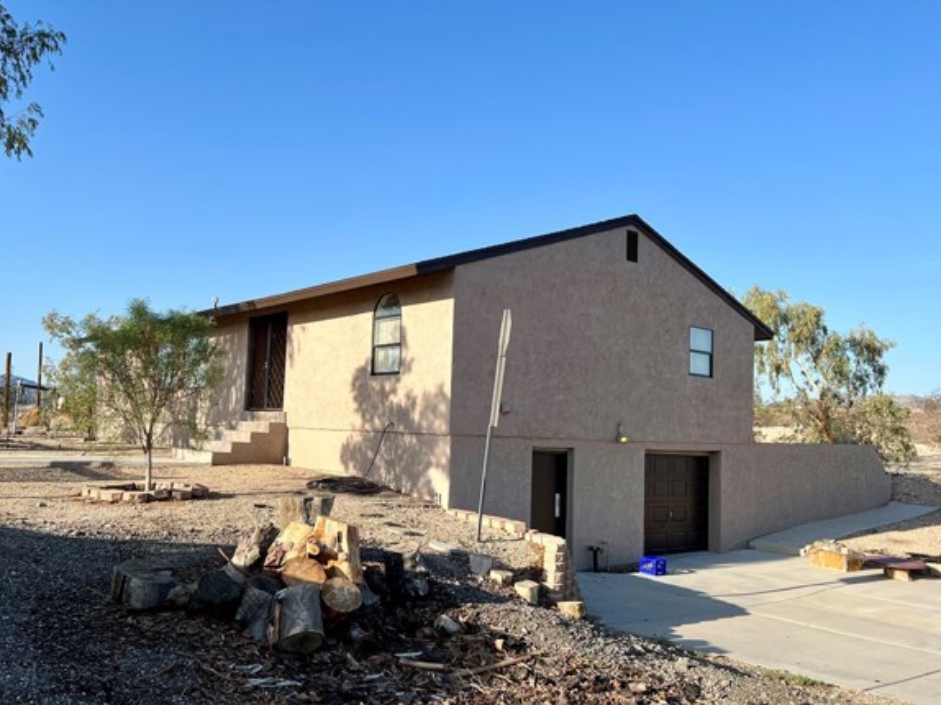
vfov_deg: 48.2
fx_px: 788
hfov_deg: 61.6
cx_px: 434
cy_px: 374
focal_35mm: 29
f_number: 1.5
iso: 50
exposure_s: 1/3257
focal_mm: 5.7
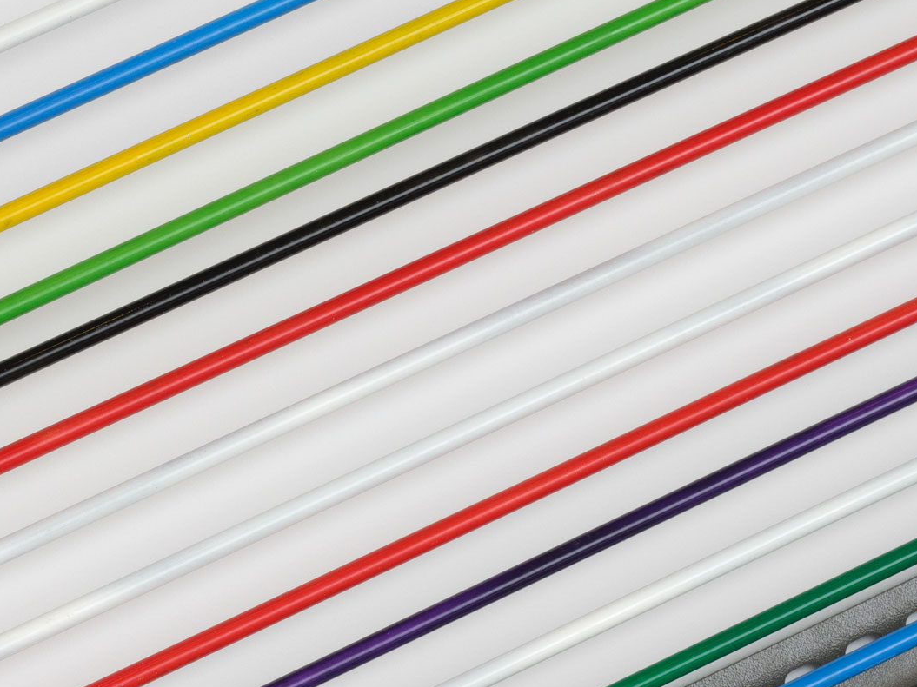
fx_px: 9827
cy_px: 1196
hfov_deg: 5.3
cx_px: -411
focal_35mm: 371
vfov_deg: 4.0
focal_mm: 110
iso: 400
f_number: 11
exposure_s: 1/100
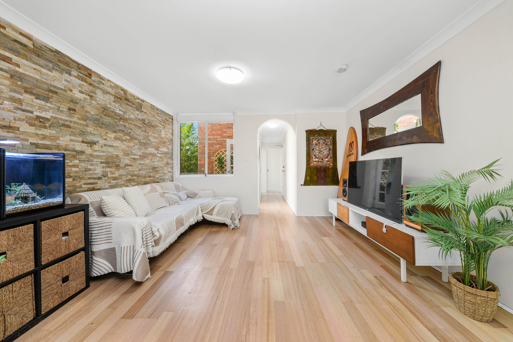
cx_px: 256
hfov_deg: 112.6
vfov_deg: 90.1
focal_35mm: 12
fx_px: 171
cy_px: 171
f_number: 11
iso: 200
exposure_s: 1/1.67
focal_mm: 12
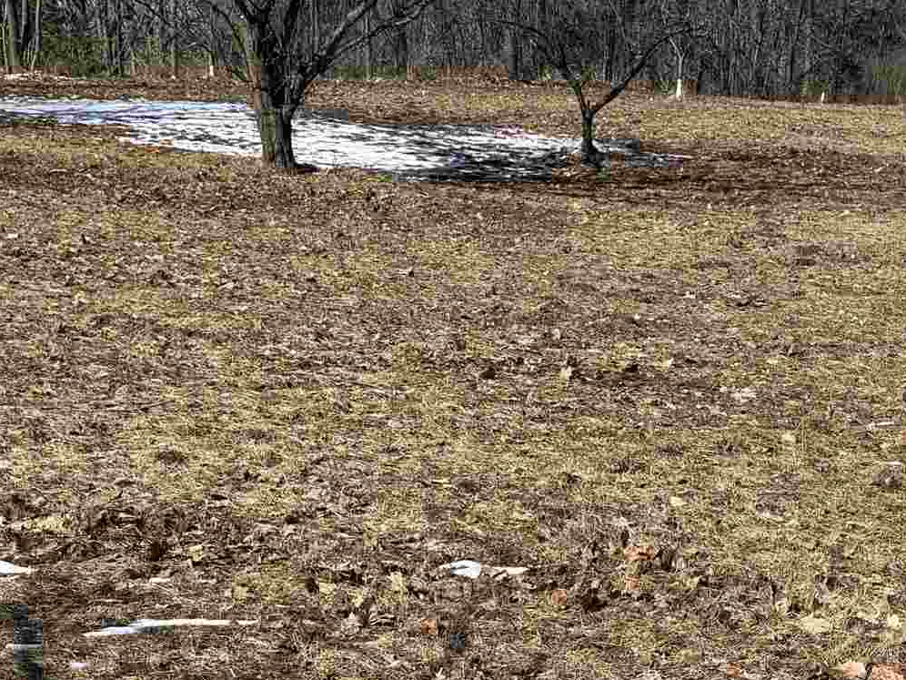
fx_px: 1937
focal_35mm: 74
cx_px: 625
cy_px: 721
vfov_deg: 19.2
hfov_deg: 26.1
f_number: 1.78
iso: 80
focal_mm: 6.76
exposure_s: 1/4975
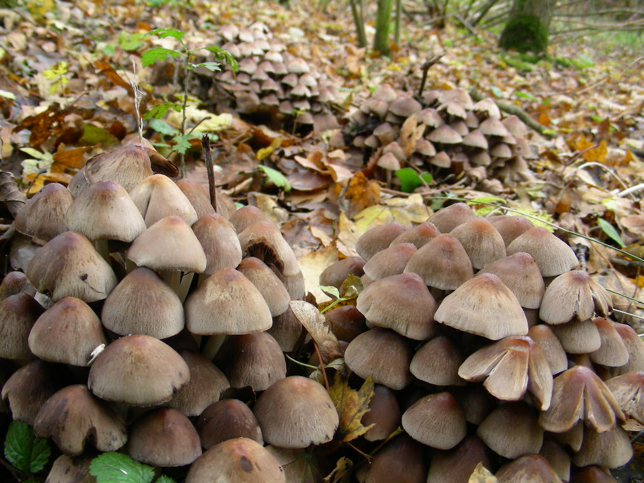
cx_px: 322
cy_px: 242
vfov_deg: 37.7
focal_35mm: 38
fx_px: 707
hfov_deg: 49.0
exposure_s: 1/22.5
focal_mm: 6.3
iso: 50
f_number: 3.5
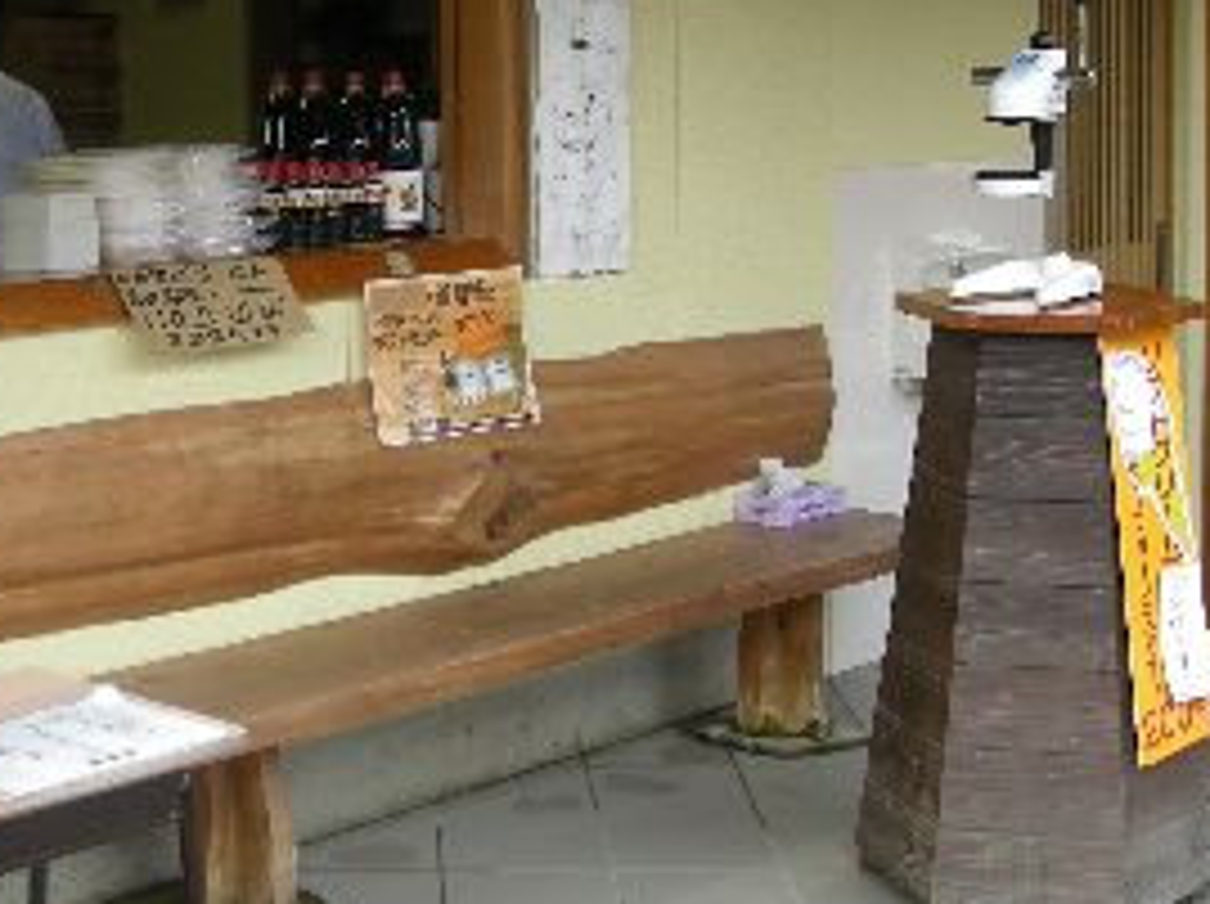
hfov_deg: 29.3
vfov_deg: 22.2
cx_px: 263
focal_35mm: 65
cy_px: 175
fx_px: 2269
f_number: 2.8
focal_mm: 5.7
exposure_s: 1/56.2
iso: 50
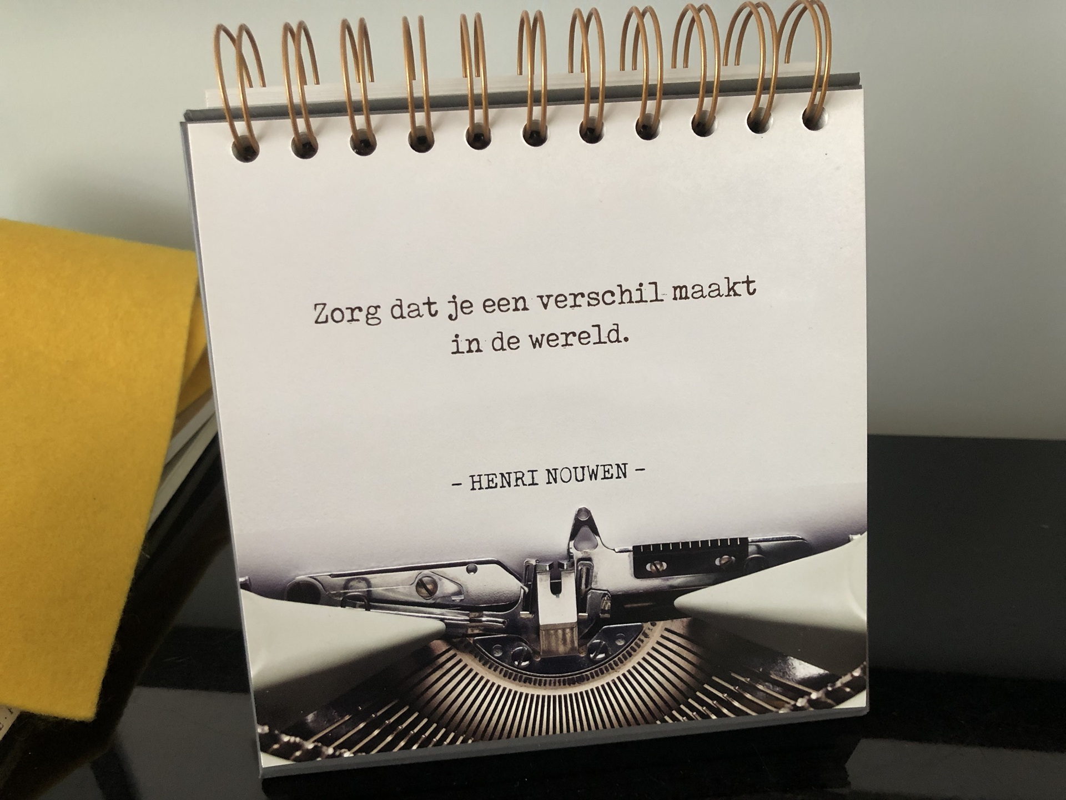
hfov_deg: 63.4
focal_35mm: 28
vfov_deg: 49.7
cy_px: 400
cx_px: 533
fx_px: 862
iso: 64
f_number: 1.8
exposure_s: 1/15
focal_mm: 4
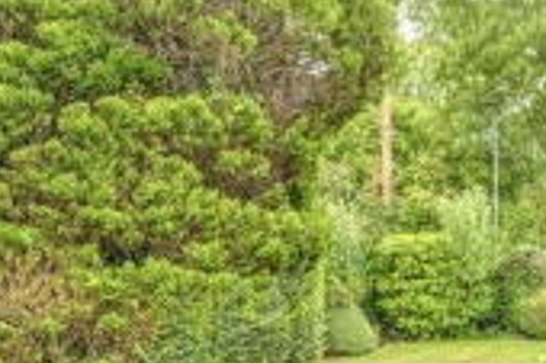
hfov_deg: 36.9
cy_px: 291
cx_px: 278
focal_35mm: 54
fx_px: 818
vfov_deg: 24.6
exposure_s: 1/160
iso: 400
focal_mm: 14
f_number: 11
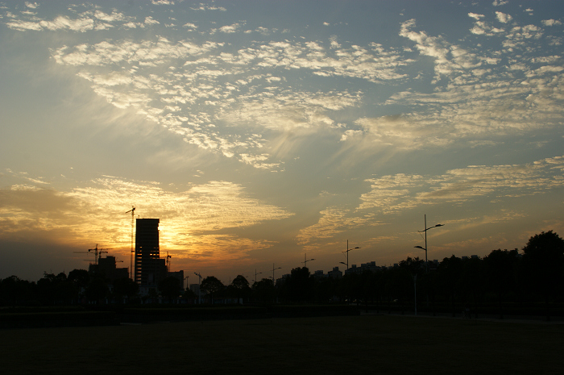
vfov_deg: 31.8
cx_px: 282
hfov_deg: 46.4
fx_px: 657
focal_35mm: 42
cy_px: 188
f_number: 11
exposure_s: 1/125
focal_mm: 28
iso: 100
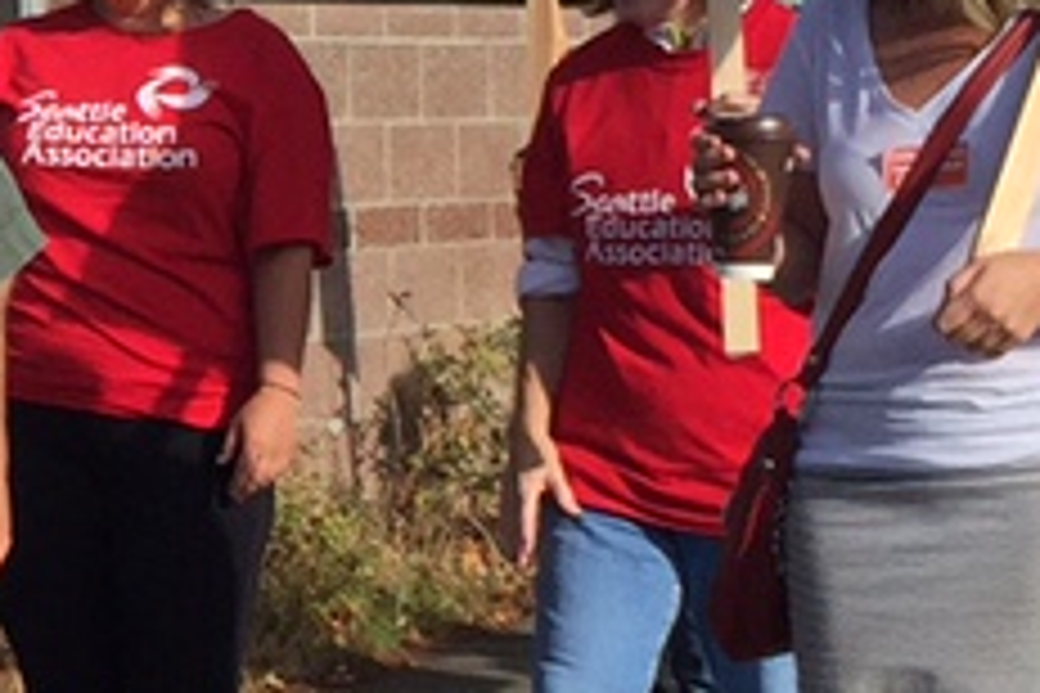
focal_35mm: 167
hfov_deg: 11.7
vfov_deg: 8.2
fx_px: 4824
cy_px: 454
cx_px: -590
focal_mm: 4.15
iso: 32
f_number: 2.2
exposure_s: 1/1980
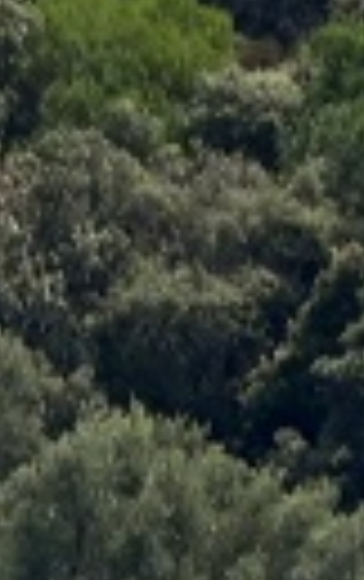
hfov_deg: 0.4
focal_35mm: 3074
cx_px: -1079
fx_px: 48629
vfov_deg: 0.7
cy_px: 1544
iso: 320
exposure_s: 1/1000
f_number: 5.6
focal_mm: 300
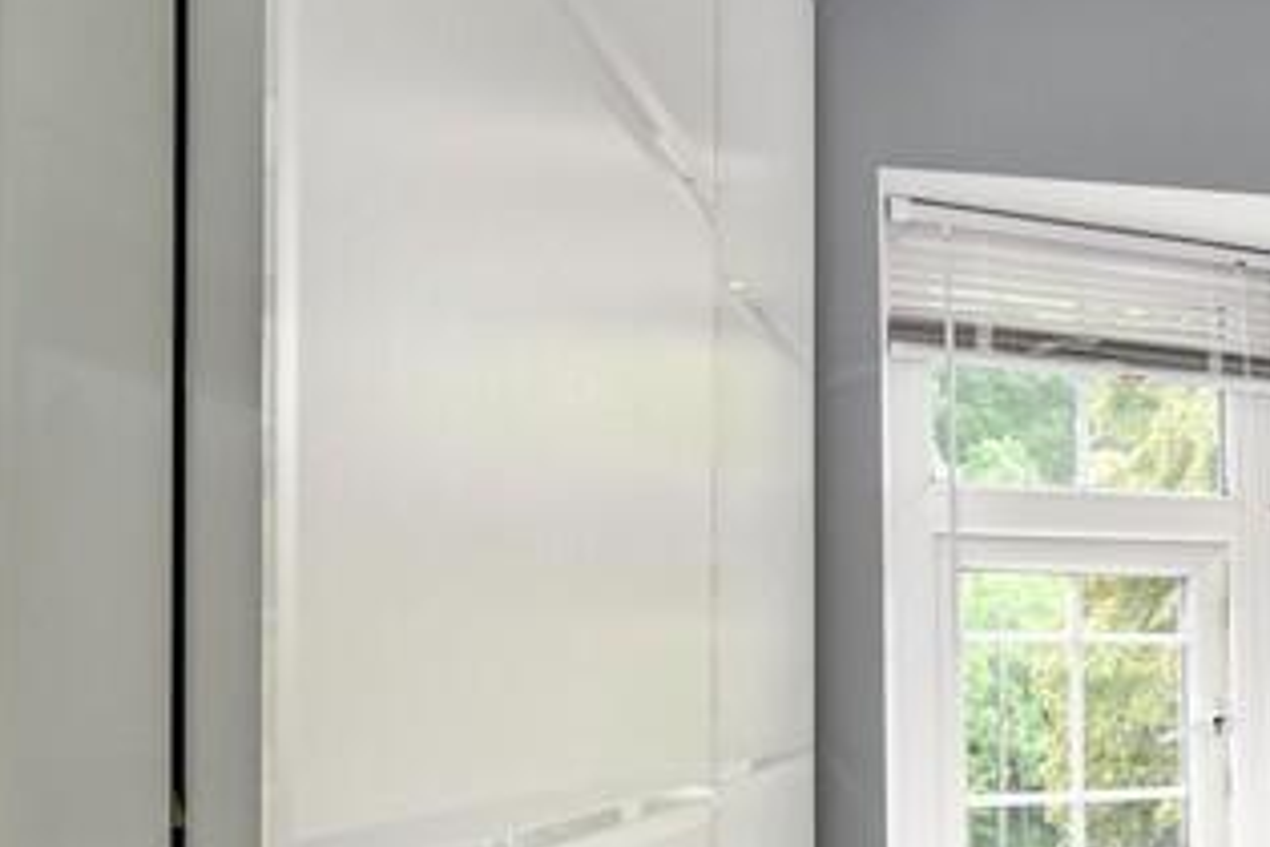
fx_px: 1892
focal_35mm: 54
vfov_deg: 24.7
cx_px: 1762
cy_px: 716
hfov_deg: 28.4
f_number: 8
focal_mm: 11
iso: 640
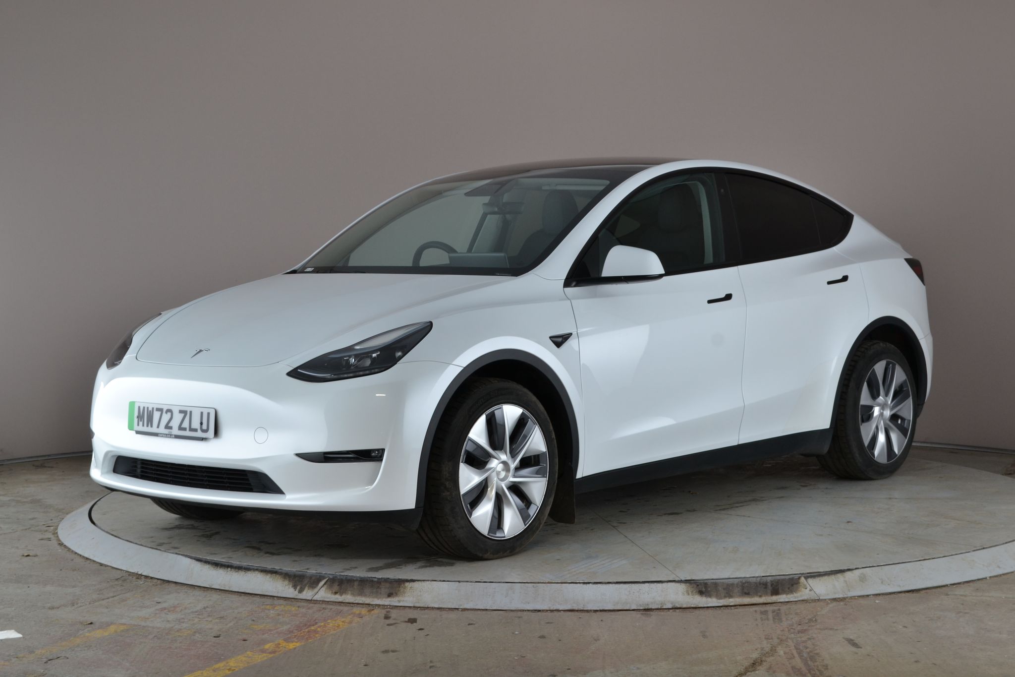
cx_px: 508
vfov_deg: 21.6
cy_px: 338
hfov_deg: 31.9
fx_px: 1776
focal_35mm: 63
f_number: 10
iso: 200
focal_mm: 42
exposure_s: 1/8
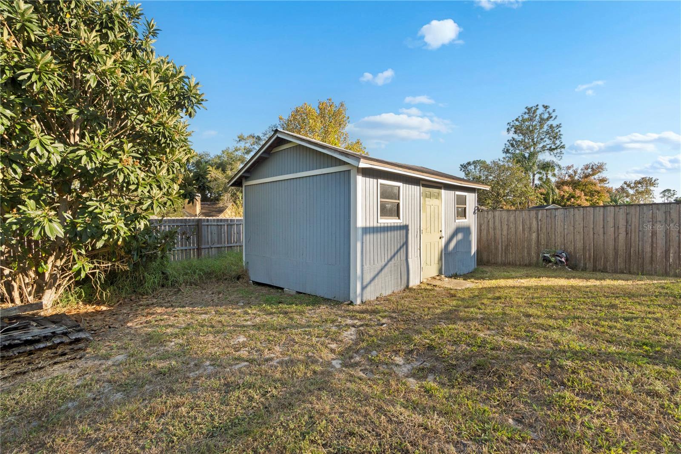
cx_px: 340
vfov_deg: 77.3
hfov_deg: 100.4
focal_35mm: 15
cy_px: 227
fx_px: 284
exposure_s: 1/25
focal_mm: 10
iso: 100
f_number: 8
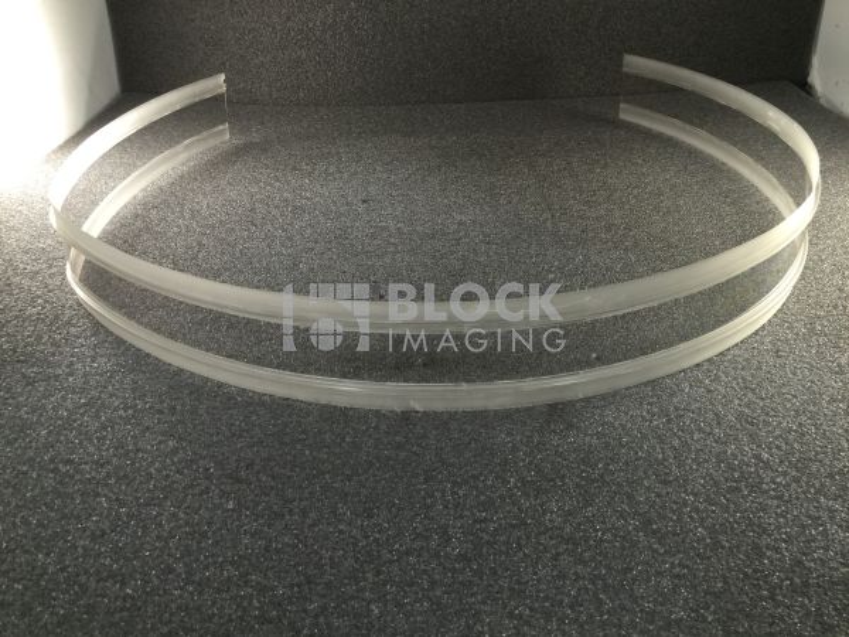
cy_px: 318
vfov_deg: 48.2
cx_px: 424
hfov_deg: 61.7
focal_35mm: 29
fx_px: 711
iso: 40
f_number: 2.2
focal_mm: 4.15
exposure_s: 1/15
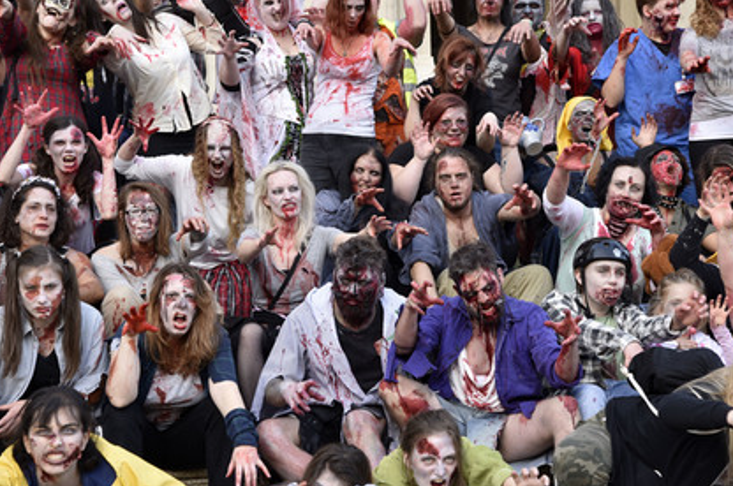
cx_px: 374
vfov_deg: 15.3
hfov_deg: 22.9
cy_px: 234
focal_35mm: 89
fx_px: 1809
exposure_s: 1/160
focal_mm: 82
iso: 400
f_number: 6.3
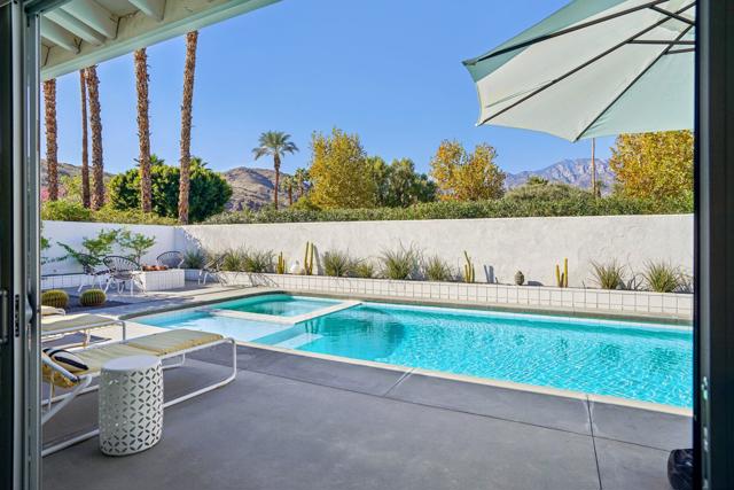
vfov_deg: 67.4
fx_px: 367
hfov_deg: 90.0
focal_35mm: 18
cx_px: 367
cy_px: 245
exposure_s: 1/400
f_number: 8
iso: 100
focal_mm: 18
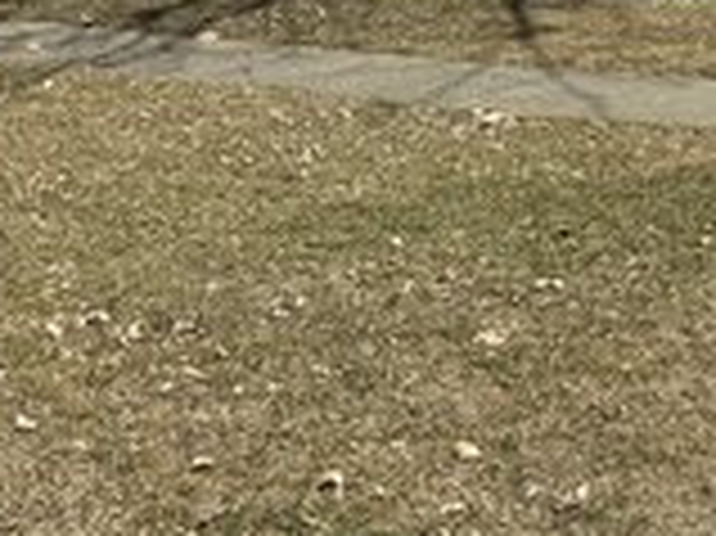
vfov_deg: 15.0
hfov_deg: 17.5
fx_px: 1964
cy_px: -115
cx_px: 1214
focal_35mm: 95
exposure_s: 1/6211
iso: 80
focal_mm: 6.86
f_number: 1.78
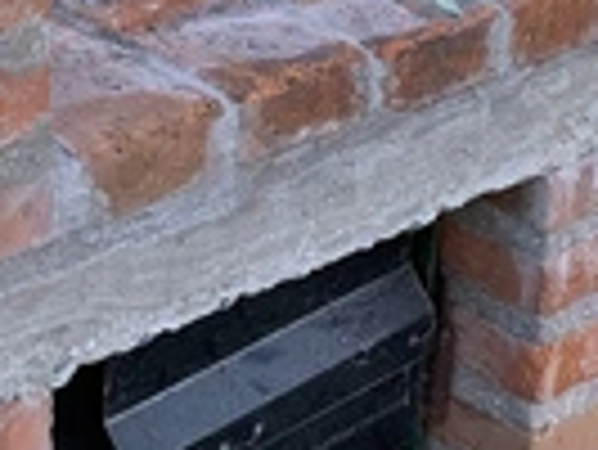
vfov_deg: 16.7
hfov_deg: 22.6
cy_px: -45
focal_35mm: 86
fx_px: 1487
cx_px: 175
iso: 32
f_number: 1.8
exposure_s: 1/122
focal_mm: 4.25
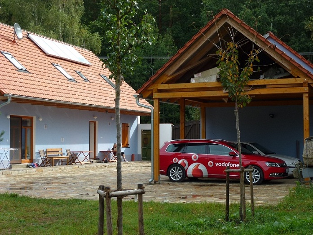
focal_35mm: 61
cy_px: 118
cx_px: 156
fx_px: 552
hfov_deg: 31.7
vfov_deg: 24.0
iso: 100
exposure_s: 1/250
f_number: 4.5
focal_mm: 10.9
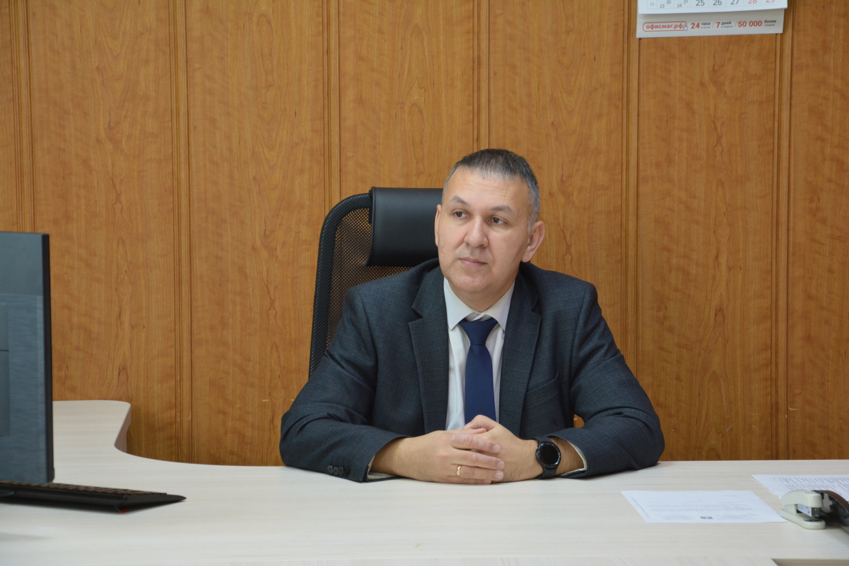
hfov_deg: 18.2
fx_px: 2653
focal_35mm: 112
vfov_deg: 12.2
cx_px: 424
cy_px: 283
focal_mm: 75
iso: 900
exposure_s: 1/30
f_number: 5.3
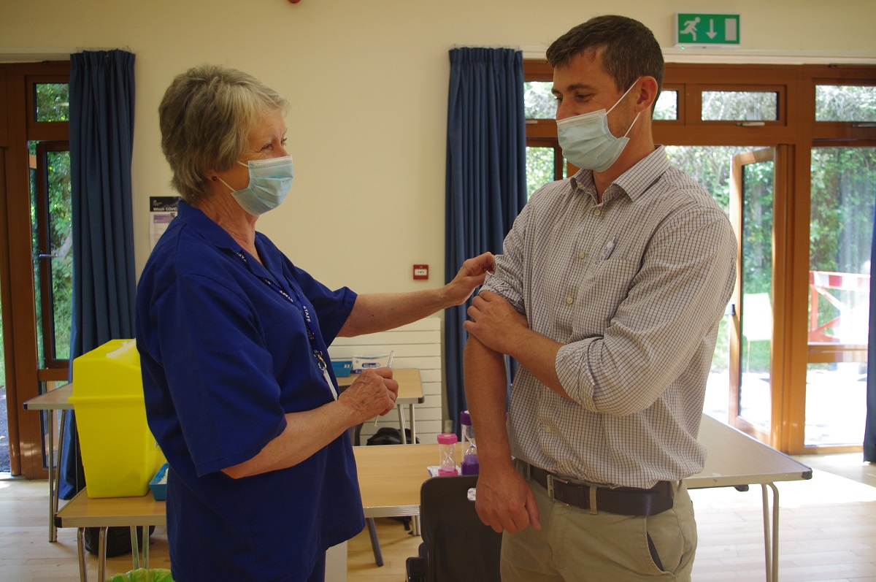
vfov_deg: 43.5
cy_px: 291
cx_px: 438
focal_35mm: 30
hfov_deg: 62.0
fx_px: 729
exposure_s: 1/100
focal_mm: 20
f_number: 4
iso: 400
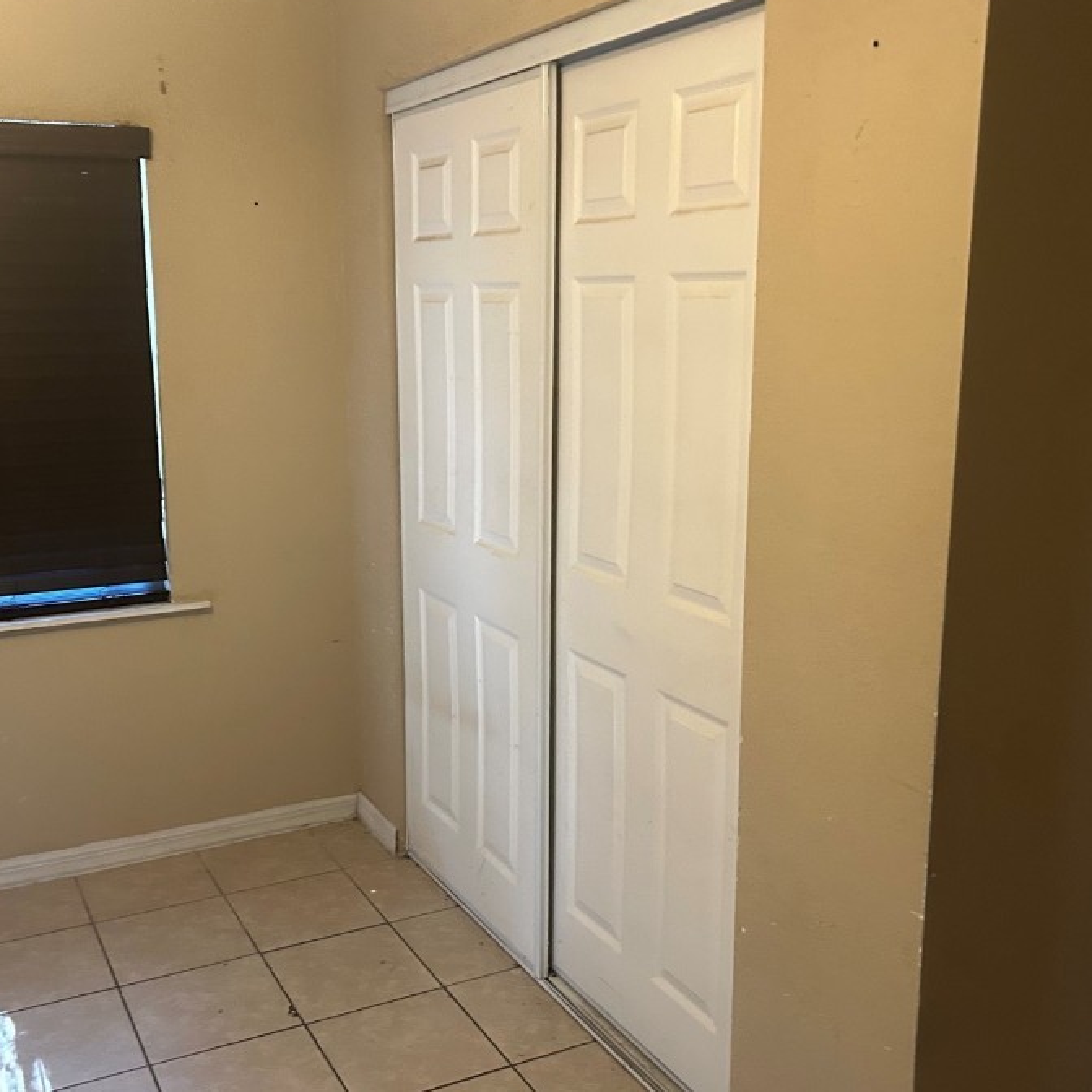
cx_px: 455
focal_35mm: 35
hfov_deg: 47.0
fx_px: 1249
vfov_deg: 47.2
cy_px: 574
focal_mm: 5.7
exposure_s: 1/40
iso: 400
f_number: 1.5
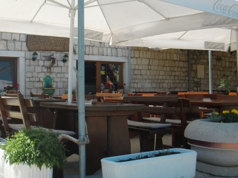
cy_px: 78
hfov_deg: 36.7
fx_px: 358
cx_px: 94
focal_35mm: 52
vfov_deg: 28.0
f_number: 8.9
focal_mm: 6.66
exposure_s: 1/125
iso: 100
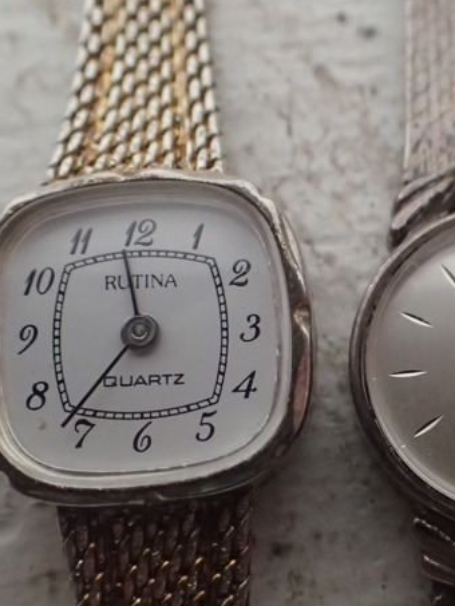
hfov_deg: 26.8
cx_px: 388
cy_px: 355
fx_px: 928
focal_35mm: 53
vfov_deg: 36.1
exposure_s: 1/125
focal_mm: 5.5
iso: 800
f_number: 2.3
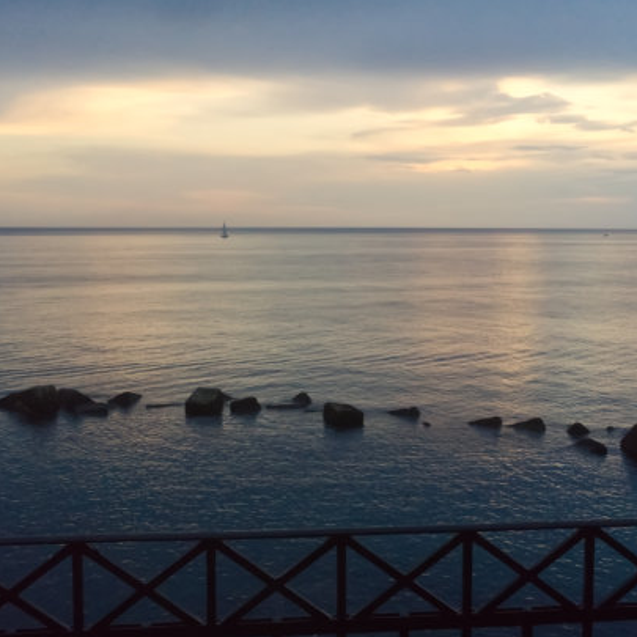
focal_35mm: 45
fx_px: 937
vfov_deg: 37.6
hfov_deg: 37.4
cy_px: 318
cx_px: 377
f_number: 22
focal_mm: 35
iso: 12800
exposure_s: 1/125
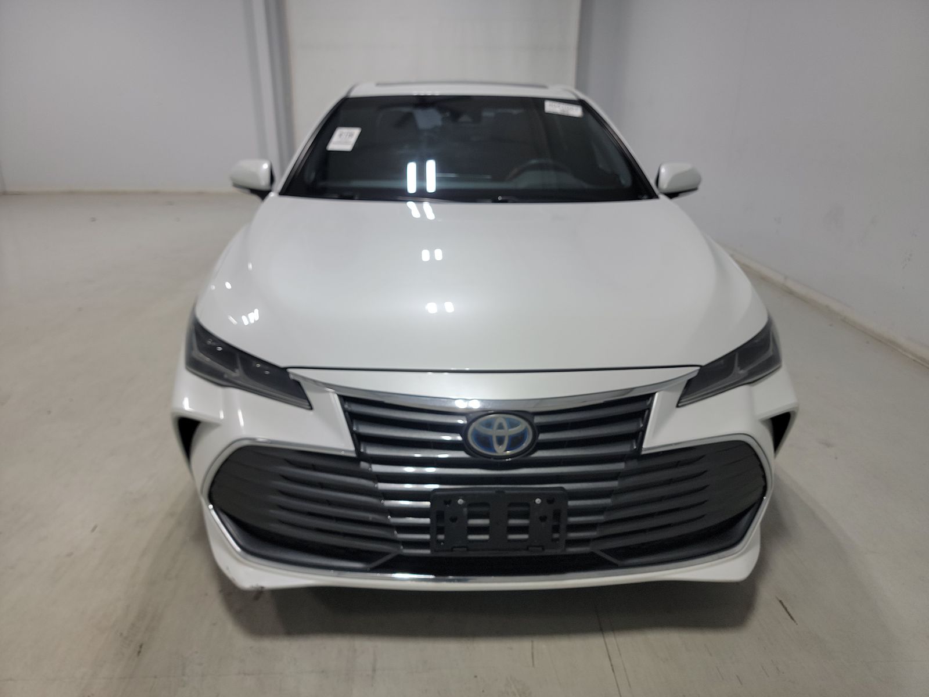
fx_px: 644
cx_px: 464
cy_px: 348
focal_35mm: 24
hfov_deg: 71.6
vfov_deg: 56.8
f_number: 1.8
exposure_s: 1/59
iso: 72
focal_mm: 6.7
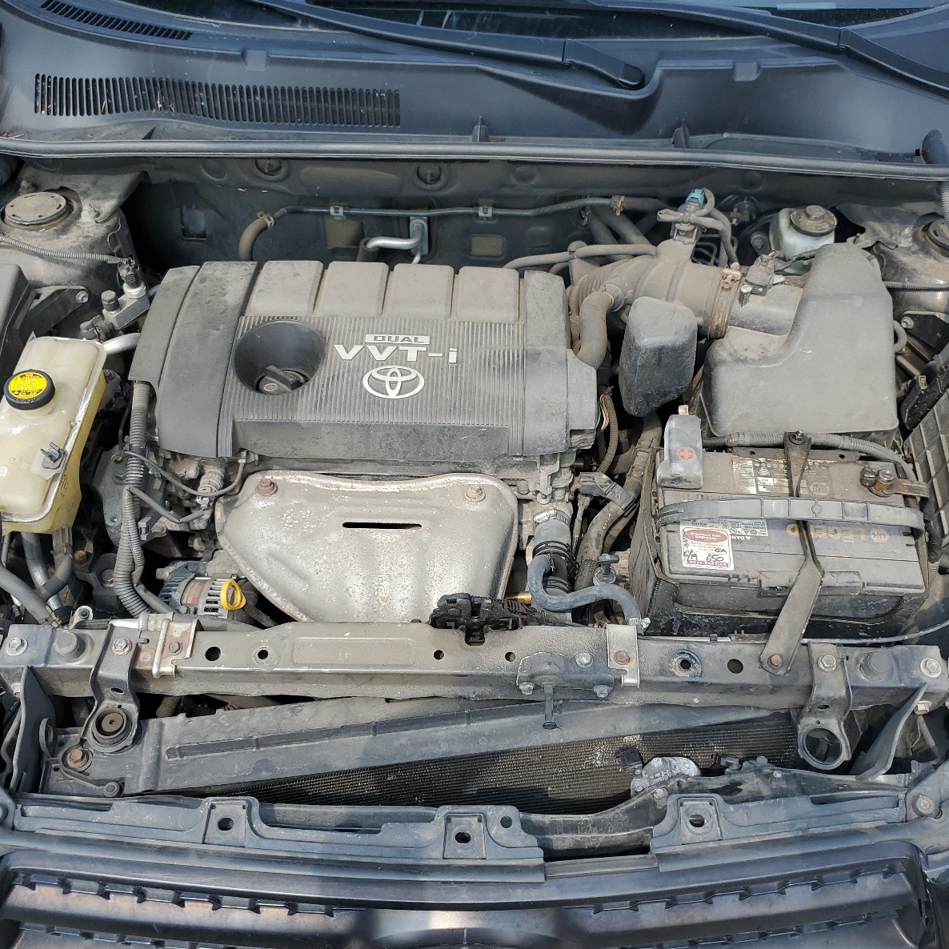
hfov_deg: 52.5
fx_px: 962
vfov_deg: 52.5
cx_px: 475
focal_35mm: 31
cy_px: 478
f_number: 1.5
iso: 50
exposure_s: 1/909
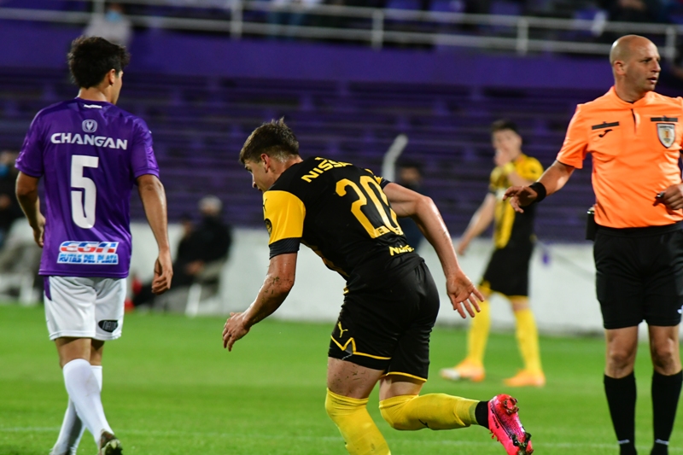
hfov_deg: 4.6
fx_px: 8535
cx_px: 342
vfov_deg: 3.1
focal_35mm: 450
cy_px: 228
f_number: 4.5
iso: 3200
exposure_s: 1/640
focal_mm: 300
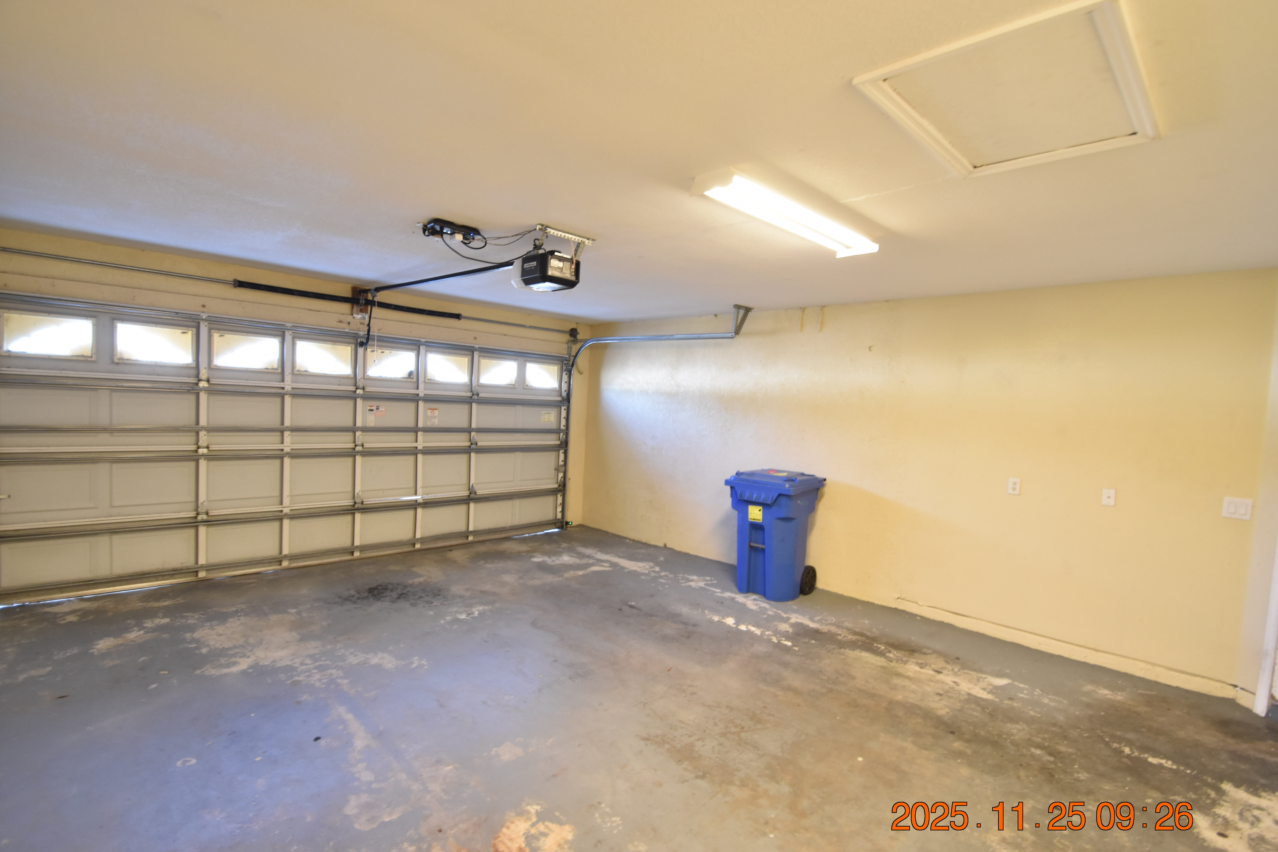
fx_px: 568
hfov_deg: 96.7
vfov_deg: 73.7
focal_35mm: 16
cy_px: 431
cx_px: 640
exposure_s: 1/20
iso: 800
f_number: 3.5
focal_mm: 10
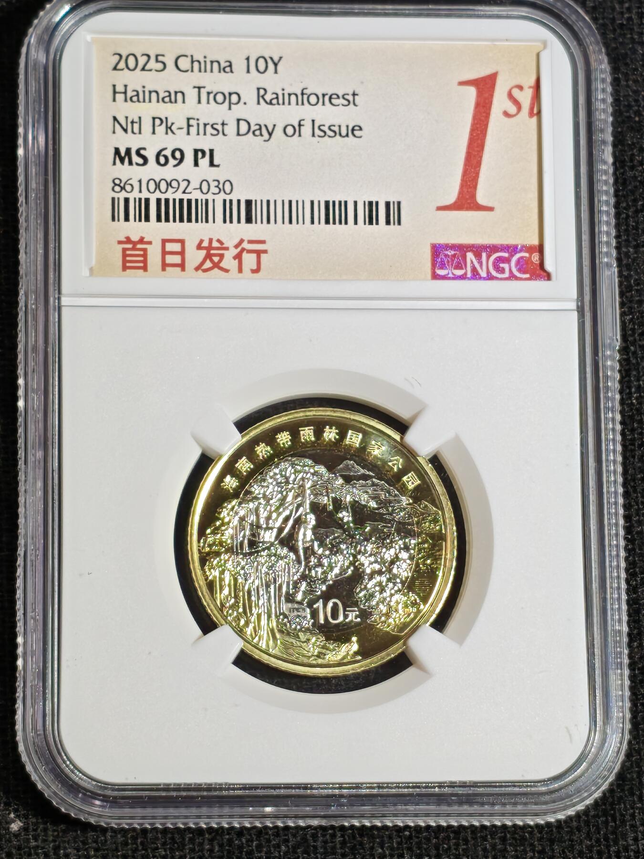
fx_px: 2654
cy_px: 430
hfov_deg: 13.8
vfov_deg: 18.4
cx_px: 322
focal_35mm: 107
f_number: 1.5
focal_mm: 4.94
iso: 50
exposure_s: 1/455
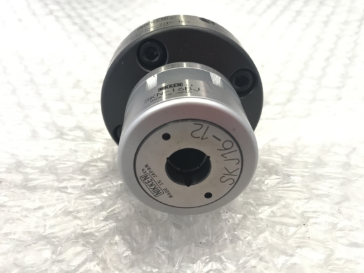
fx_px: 336
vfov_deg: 44.2
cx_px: 170
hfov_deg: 56.8
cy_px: 138
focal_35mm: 32
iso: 40
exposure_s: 1/24
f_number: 1.8
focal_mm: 3.99
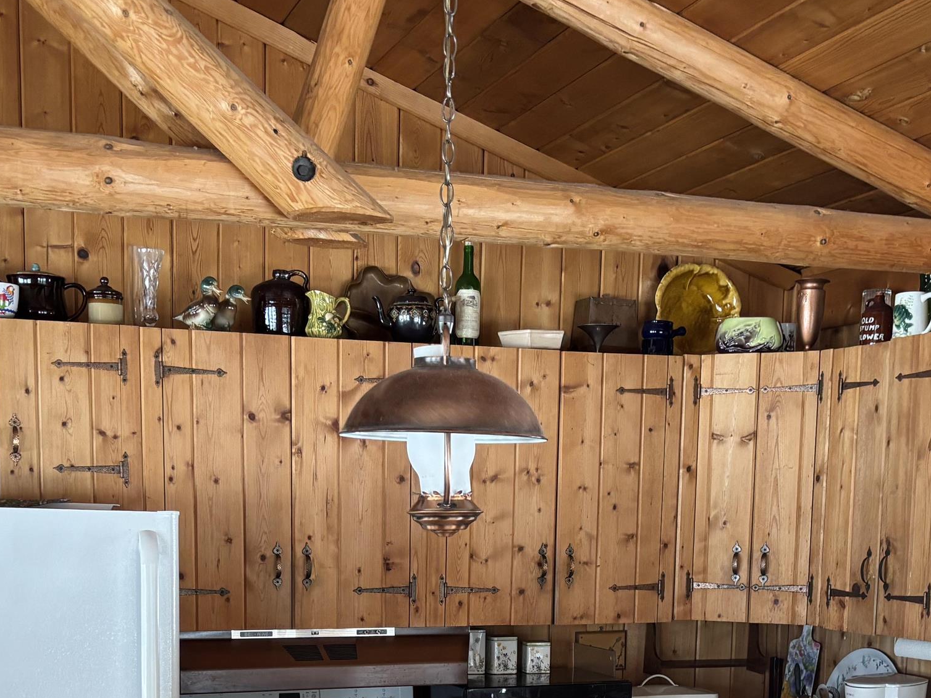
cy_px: 676
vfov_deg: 26.3
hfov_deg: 36.2
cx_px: 439
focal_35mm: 53
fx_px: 1425
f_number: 1.6
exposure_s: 1/60
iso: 200
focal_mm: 5.96
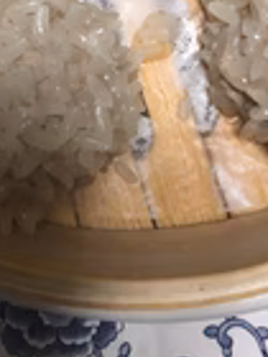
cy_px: -99
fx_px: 857
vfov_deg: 21.4
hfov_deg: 17.7
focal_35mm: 83
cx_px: 82
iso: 64
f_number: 2.2
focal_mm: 4.15
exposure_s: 1/30
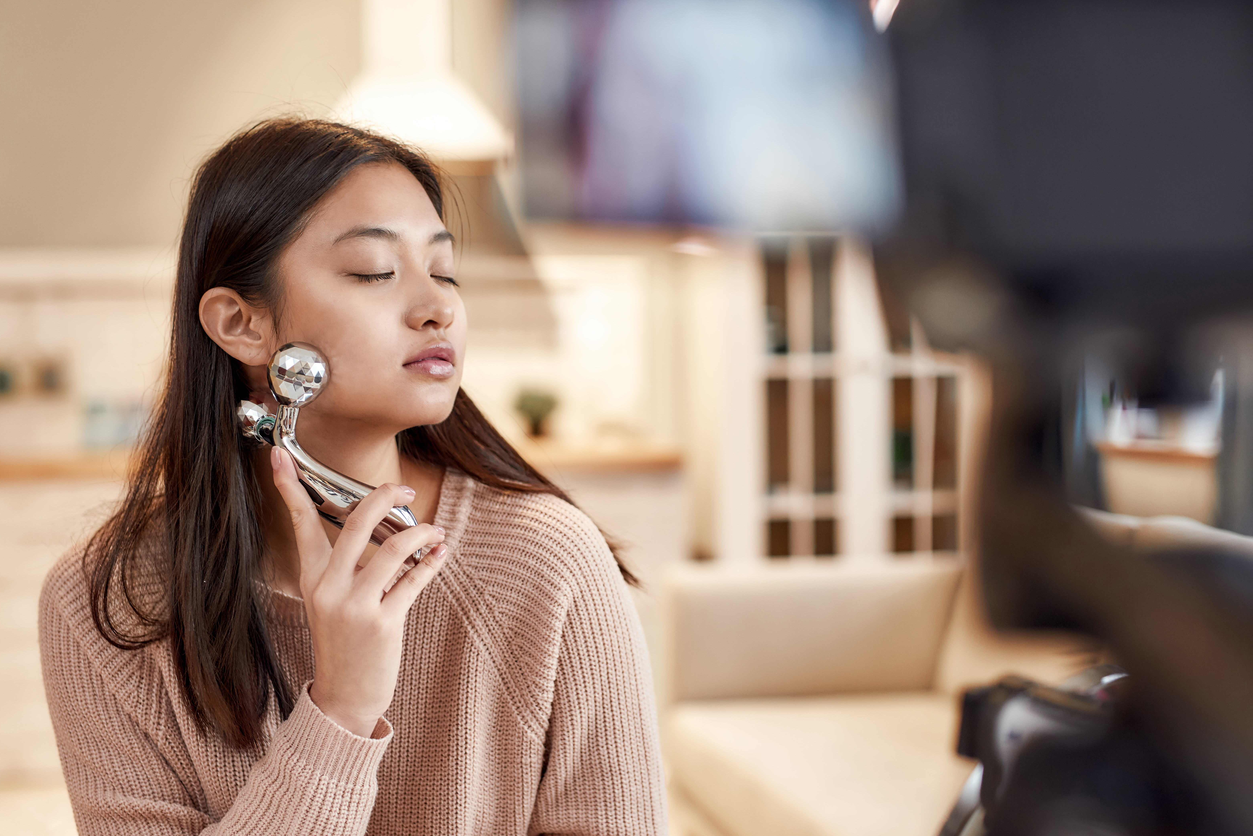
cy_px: 442
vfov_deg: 23.4
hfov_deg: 34.5
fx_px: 2019
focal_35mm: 58
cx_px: 587
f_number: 2.8
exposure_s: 1/100
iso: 400
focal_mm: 50
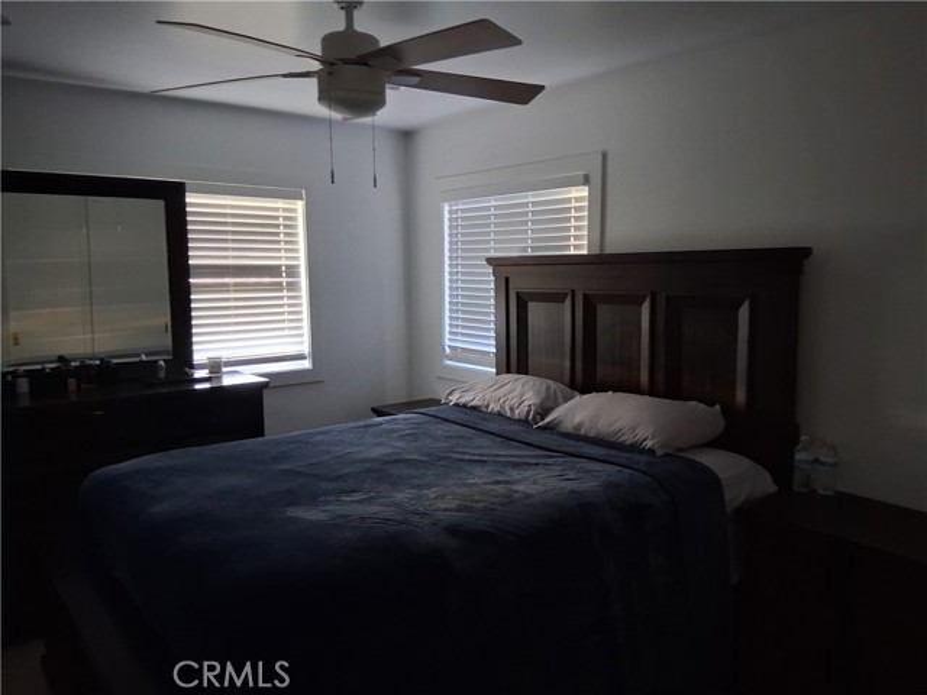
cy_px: 348
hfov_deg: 67.3
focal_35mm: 26
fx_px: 696
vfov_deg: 53.1
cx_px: 464
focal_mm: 3.98
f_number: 1.8
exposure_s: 1/25
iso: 800
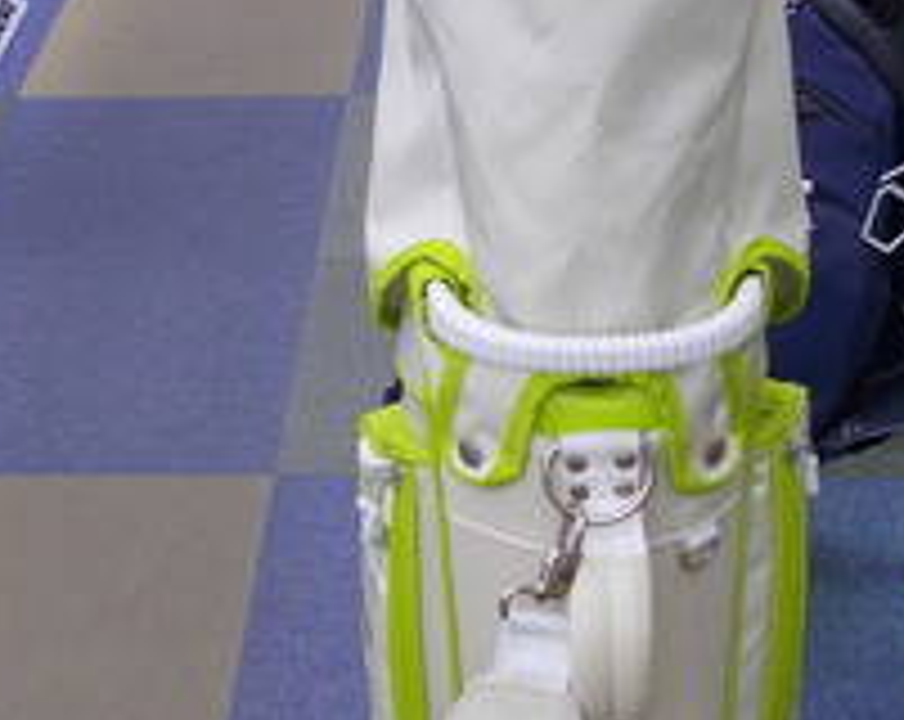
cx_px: 531
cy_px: 378
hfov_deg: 23.6
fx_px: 2163
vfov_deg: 18.9
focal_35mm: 81
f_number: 3.2
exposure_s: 1/25
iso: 100
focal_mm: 4.6
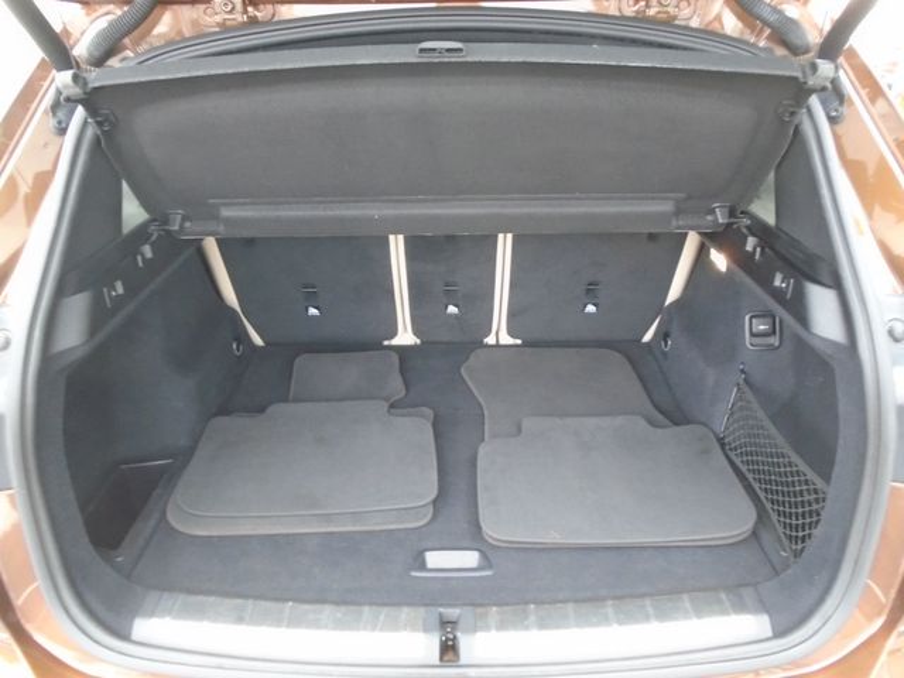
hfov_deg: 67.3
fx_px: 679
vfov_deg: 53.1
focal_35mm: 26
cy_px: 339
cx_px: 452
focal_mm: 4.6
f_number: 3.2
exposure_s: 1/30
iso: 320
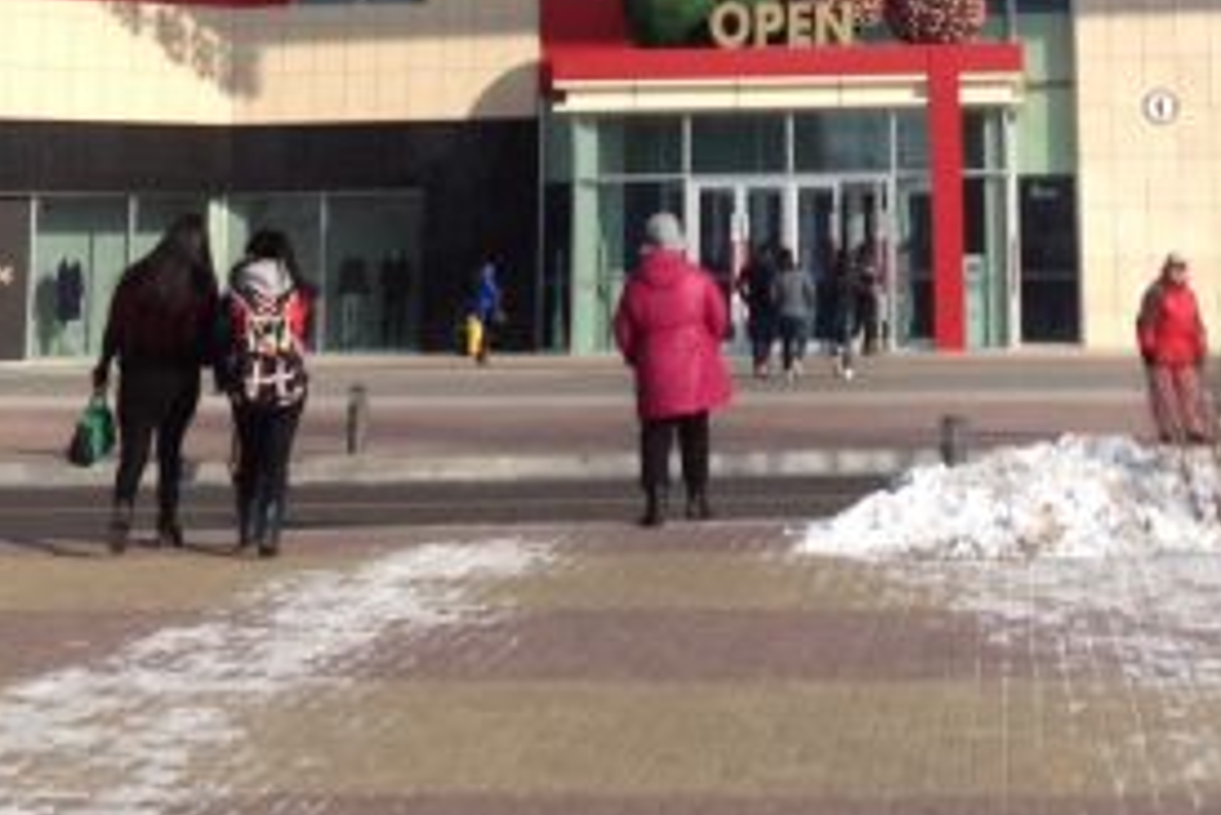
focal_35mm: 93
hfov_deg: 21.8
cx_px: 829
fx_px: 3156
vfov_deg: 14.1
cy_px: -256
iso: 50
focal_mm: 4.28
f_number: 2.4
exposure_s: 1/1842
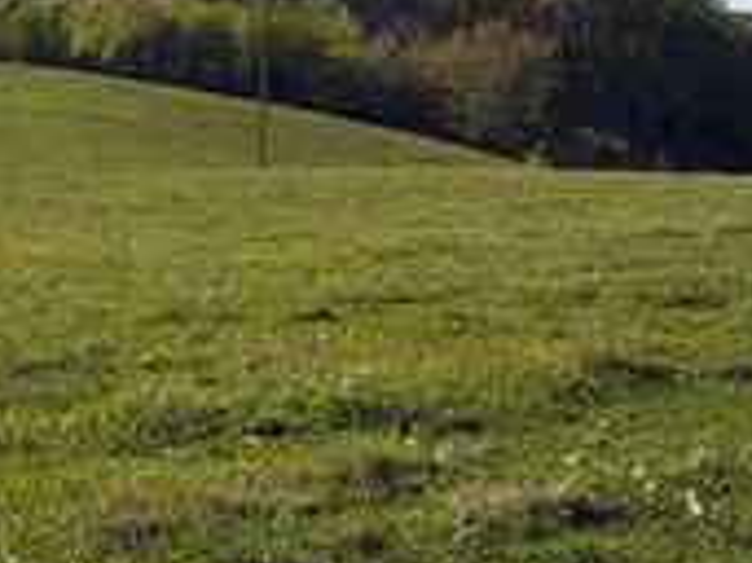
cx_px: 356
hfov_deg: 25.7
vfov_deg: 19.2
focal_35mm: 76
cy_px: 108
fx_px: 1650
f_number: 1.6
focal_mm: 5.96
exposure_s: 1/7813
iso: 64
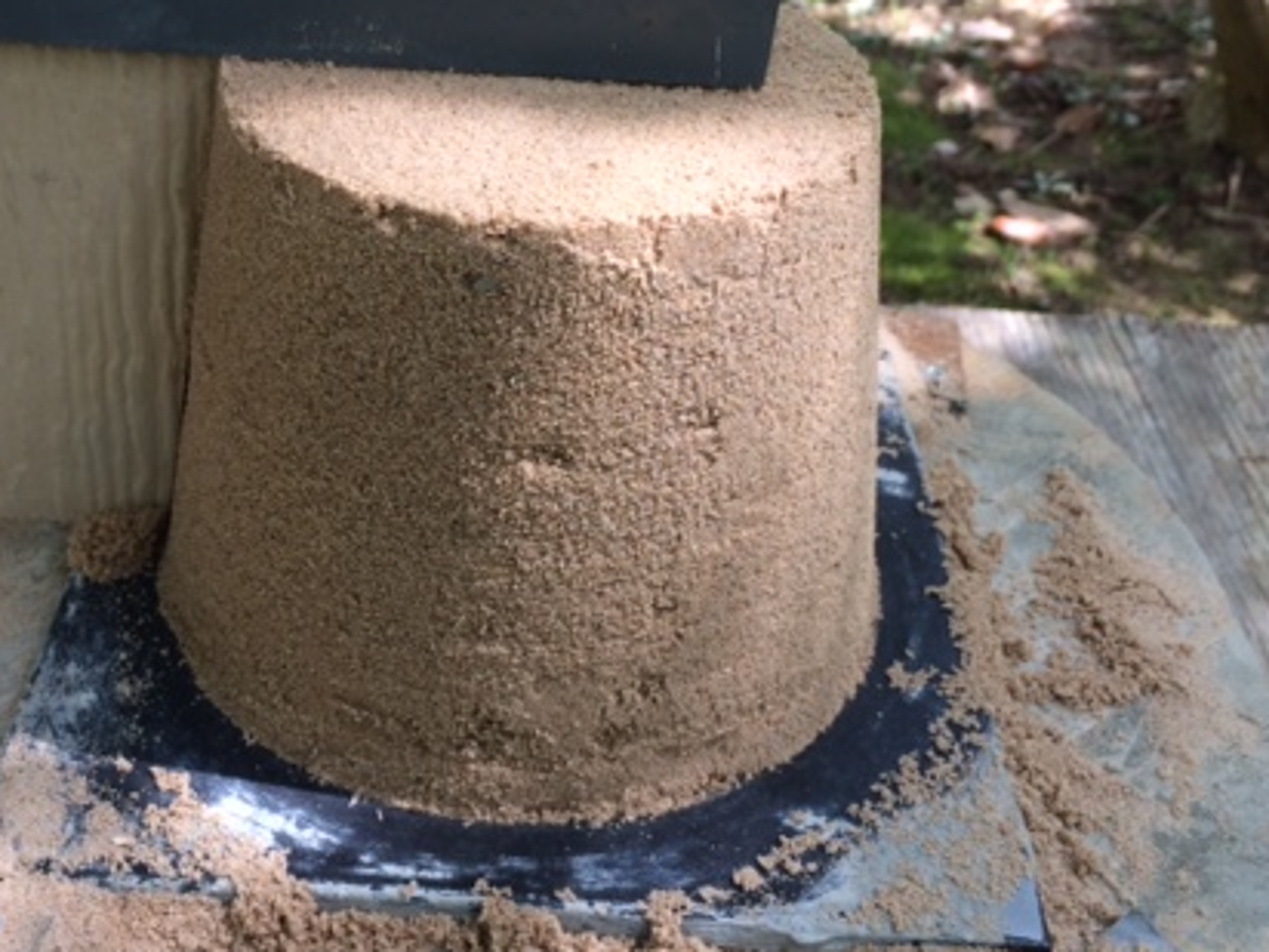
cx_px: 465
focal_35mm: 45
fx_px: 1650
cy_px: 410
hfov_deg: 41.7
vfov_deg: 32.1
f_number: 2.2
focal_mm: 4.15
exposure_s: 1/206
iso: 32
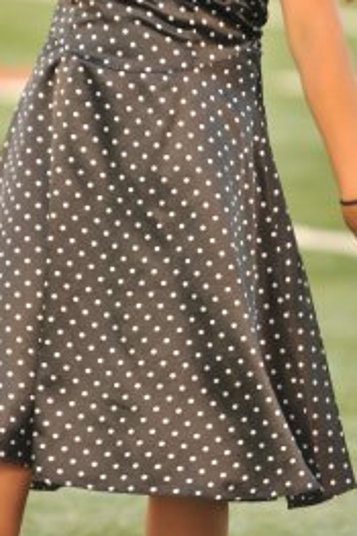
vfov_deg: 3.0
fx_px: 10187
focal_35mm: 684
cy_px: 49
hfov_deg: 2.0
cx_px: 113
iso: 200
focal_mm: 200
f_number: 2.8
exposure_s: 1/250
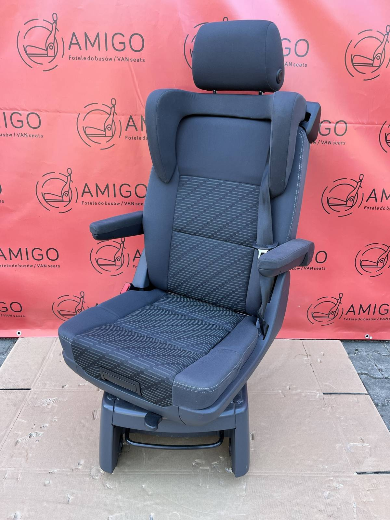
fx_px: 391
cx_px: 195
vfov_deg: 67.3
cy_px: 260
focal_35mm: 26
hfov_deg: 53.1
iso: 50
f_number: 1.6
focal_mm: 5.1
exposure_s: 1/122
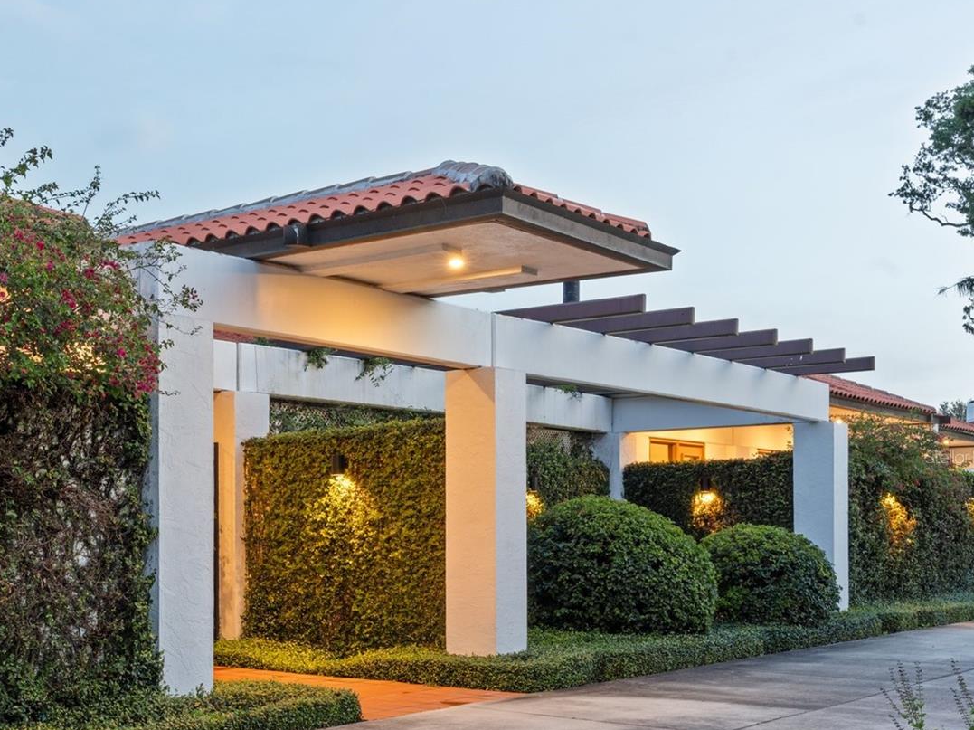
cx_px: 282
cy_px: 457
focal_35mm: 51
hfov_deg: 37.2
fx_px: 1422
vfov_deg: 28.7
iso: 400
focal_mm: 35.4
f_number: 9
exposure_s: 2.5
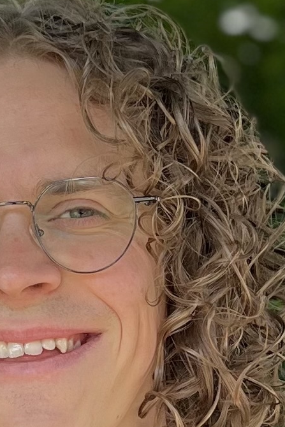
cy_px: 315
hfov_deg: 21.3
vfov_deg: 31.4
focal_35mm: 63
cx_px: 51
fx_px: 748
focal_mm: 5.7
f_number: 1.5
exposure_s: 1/471
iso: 50
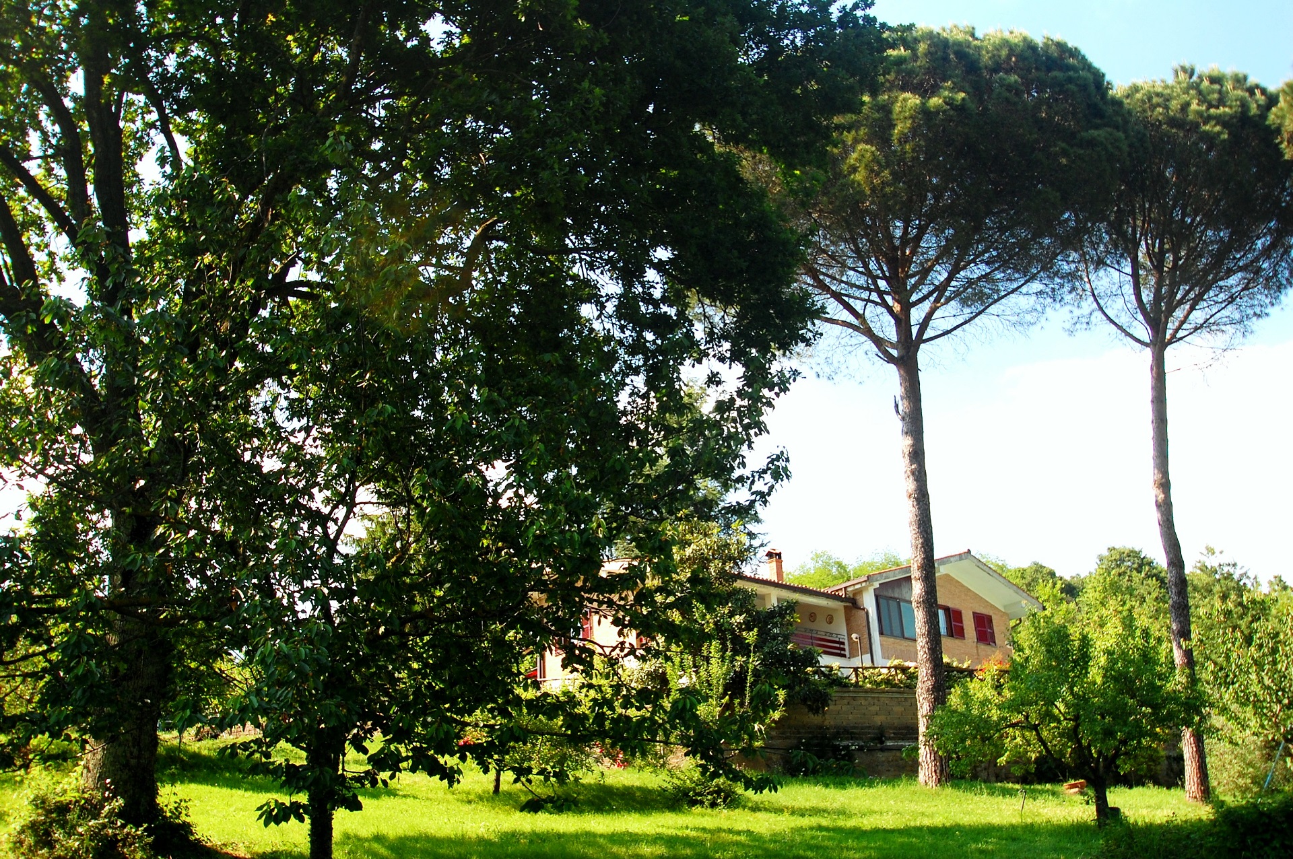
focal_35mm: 36
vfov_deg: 36.8
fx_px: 1292
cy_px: 430
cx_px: 646
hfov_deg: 53.2
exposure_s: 1/200
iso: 200
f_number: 7.1
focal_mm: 24
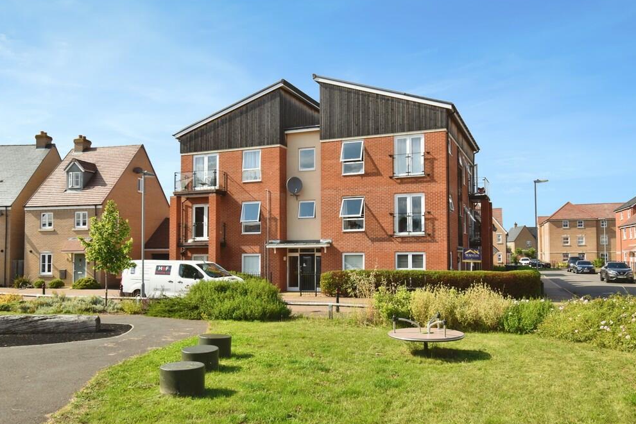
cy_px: 210
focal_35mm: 31
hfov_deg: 60.3
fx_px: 548
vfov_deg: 42.3
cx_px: 314
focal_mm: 20
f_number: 8
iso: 100
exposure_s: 1/250
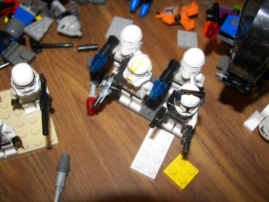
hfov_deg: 51.4
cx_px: 134
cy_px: 101
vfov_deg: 39.7
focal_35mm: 36
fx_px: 280
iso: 100
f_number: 2.8
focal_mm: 6
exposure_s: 1/30
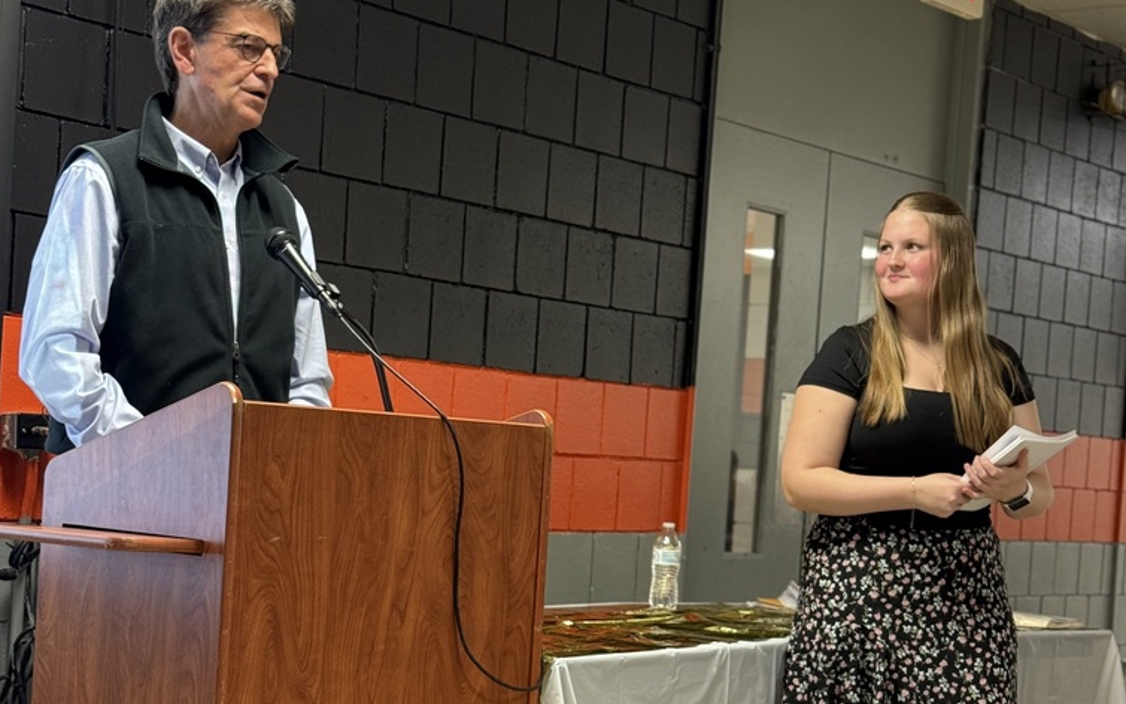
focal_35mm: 69
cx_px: 561
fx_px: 2118
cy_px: 504
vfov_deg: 18.8
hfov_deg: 29.8
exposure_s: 1/60
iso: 200
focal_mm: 6.76
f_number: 1.78
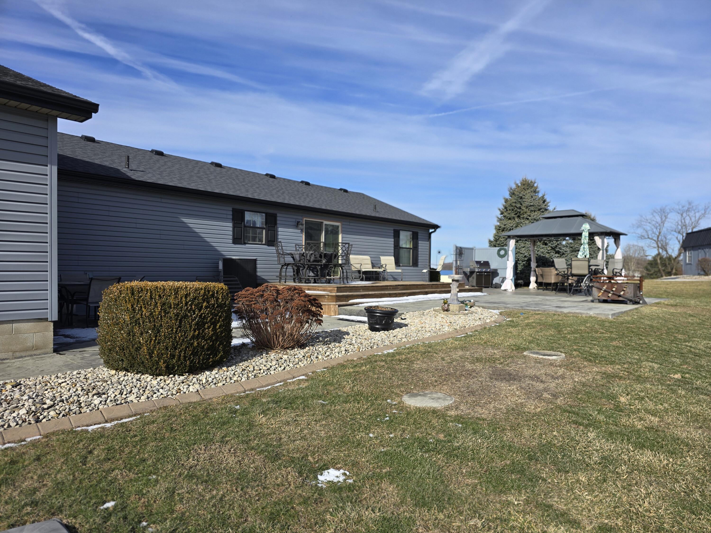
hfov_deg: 73.9
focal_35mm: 23
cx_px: 356
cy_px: 266
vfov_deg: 58.9
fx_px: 472
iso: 12
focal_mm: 6.3
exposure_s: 1/1013
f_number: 1.7
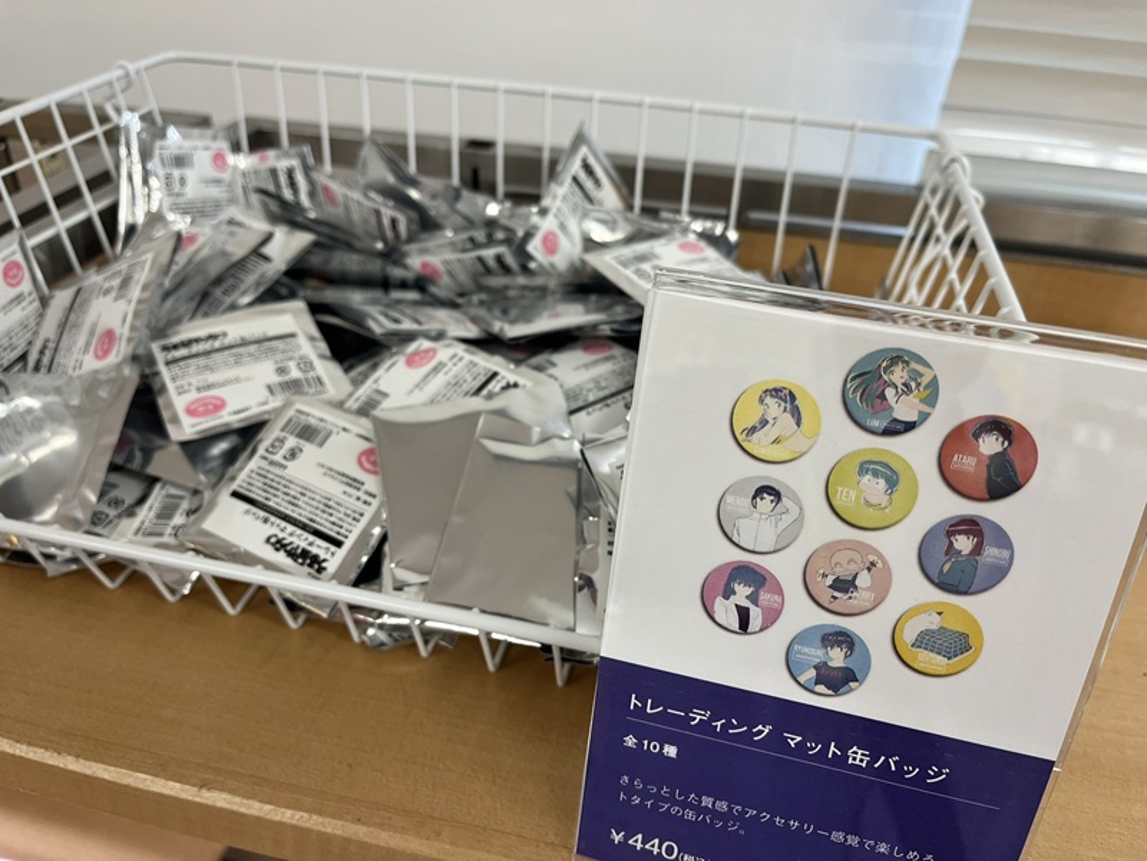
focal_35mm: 26
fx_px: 862
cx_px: 574
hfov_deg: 67.3
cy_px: 430
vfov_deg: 53.1
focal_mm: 5.1
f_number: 1.6
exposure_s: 1/120
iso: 100
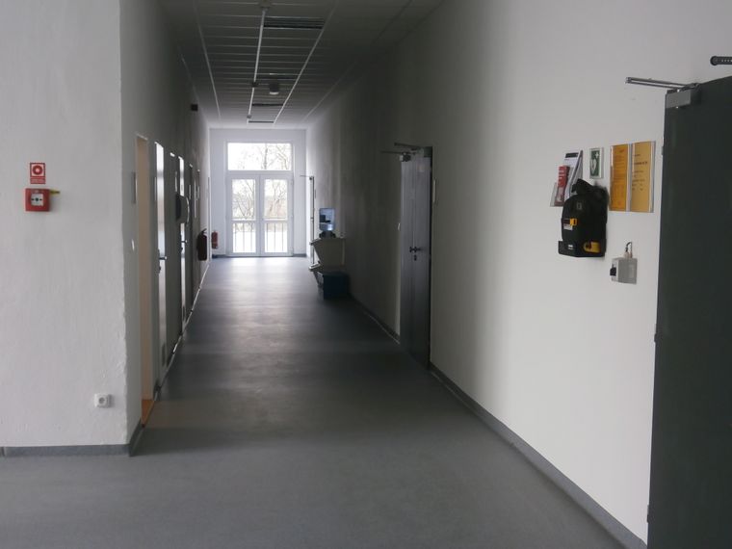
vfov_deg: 30.9
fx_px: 994
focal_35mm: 47
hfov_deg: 40.4
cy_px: 274
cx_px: 366
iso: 80
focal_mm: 8.3
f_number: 3.4
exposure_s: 1/40
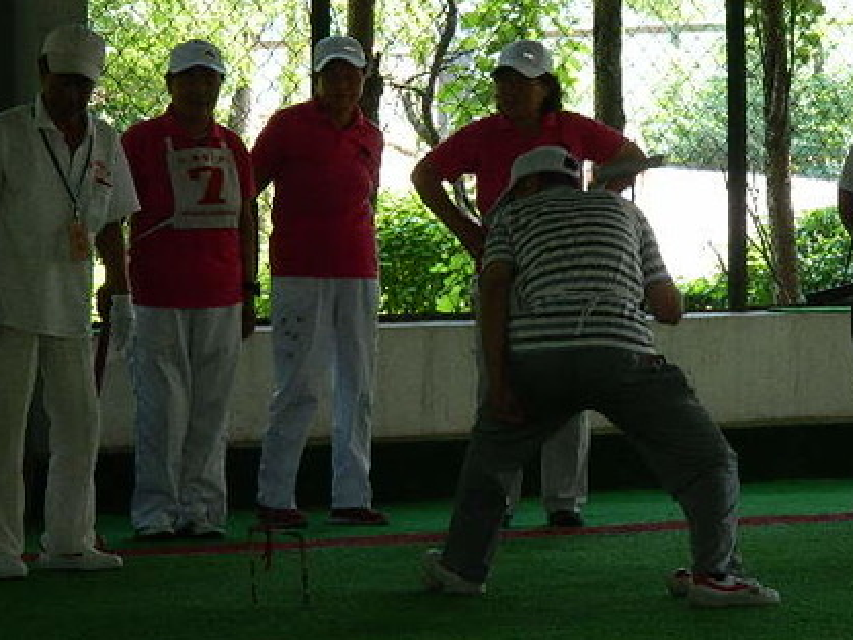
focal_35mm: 255
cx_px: 605
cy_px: 258
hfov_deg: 7.8
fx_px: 6284
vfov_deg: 5.8
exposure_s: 1/80
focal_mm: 31.8
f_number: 5.1
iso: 280
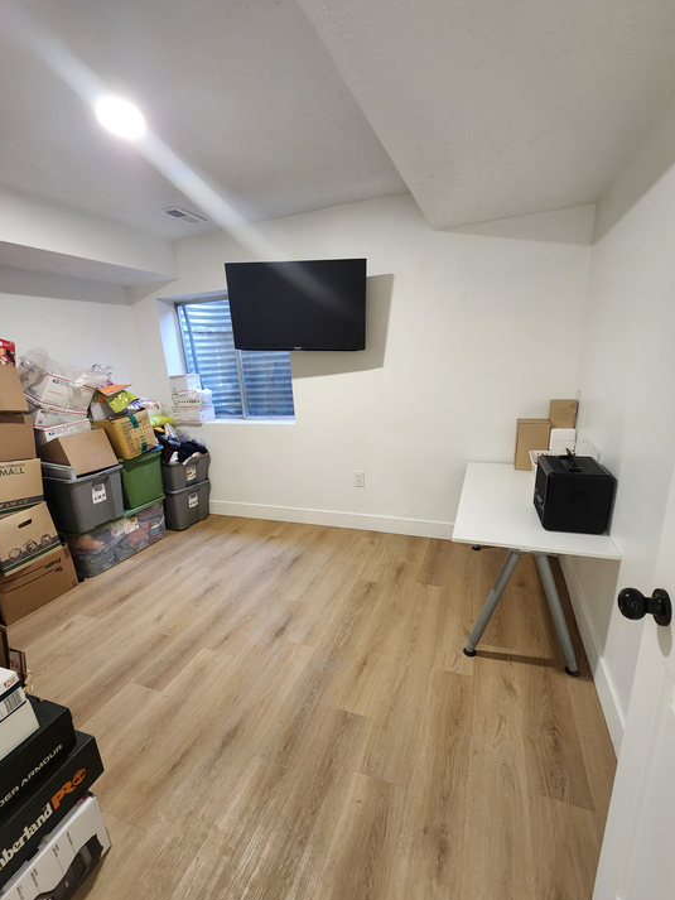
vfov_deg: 102.0
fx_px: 364
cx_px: 333
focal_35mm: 14
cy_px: 473
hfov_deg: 85.7
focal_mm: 2.2
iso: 320
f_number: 2.2
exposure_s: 1/30
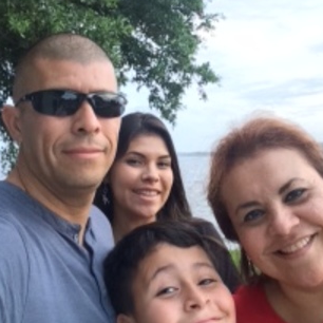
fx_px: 454
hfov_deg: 39.1
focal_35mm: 43
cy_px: 124
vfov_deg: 38.9
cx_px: 177
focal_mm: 2.15
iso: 100
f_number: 2.4
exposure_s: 1/30
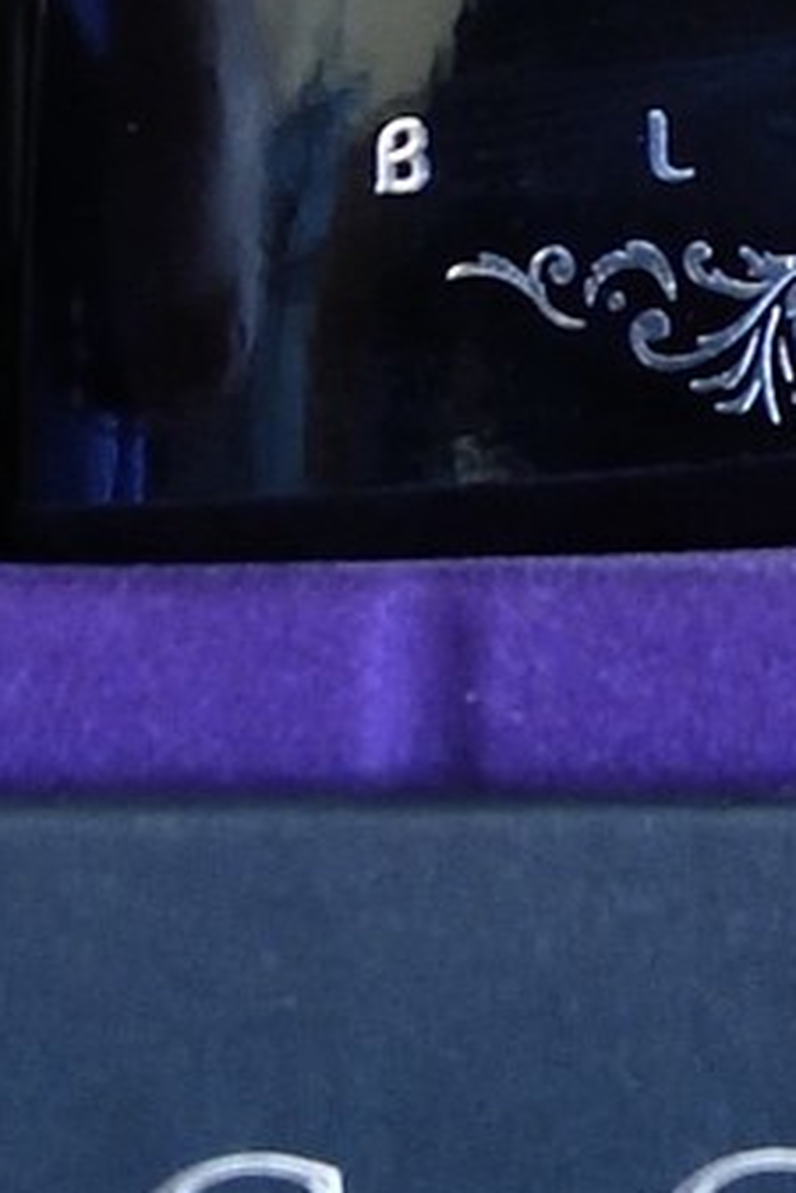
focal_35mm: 356
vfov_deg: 5.6
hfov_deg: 3.9
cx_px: 467
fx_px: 11794
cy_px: -1843
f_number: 6.3
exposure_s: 1/25
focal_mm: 50
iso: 1600
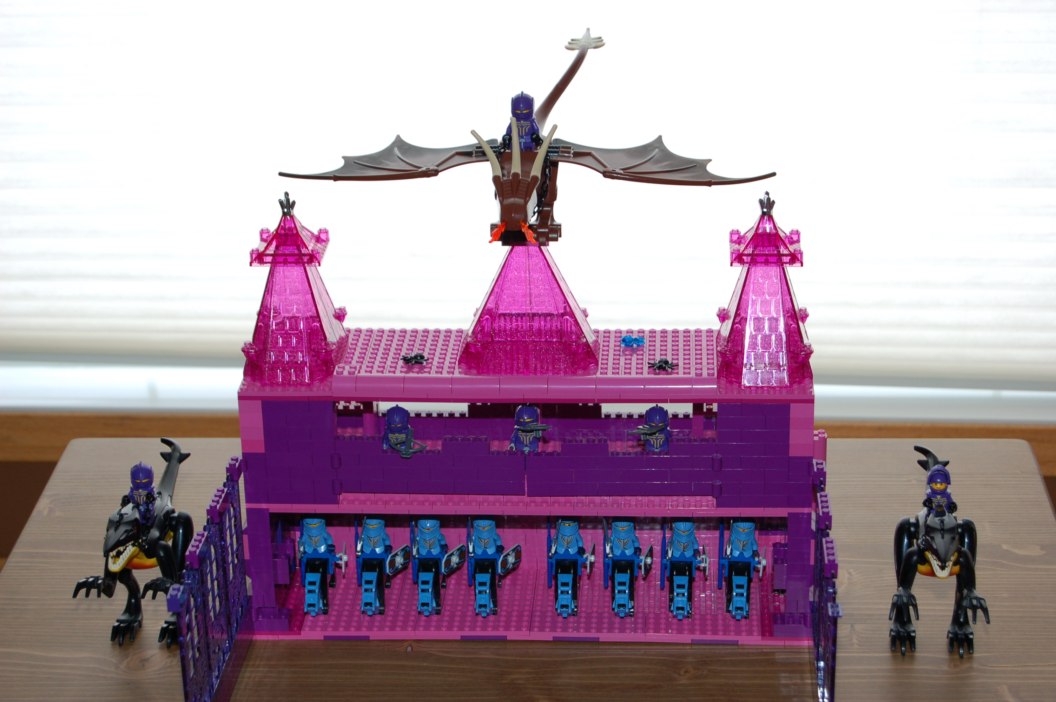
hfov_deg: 24.6
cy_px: 351
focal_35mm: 82
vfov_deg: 16.5
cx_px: 528
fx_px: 2418
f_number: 5.6
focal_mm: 55
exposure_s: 1/125
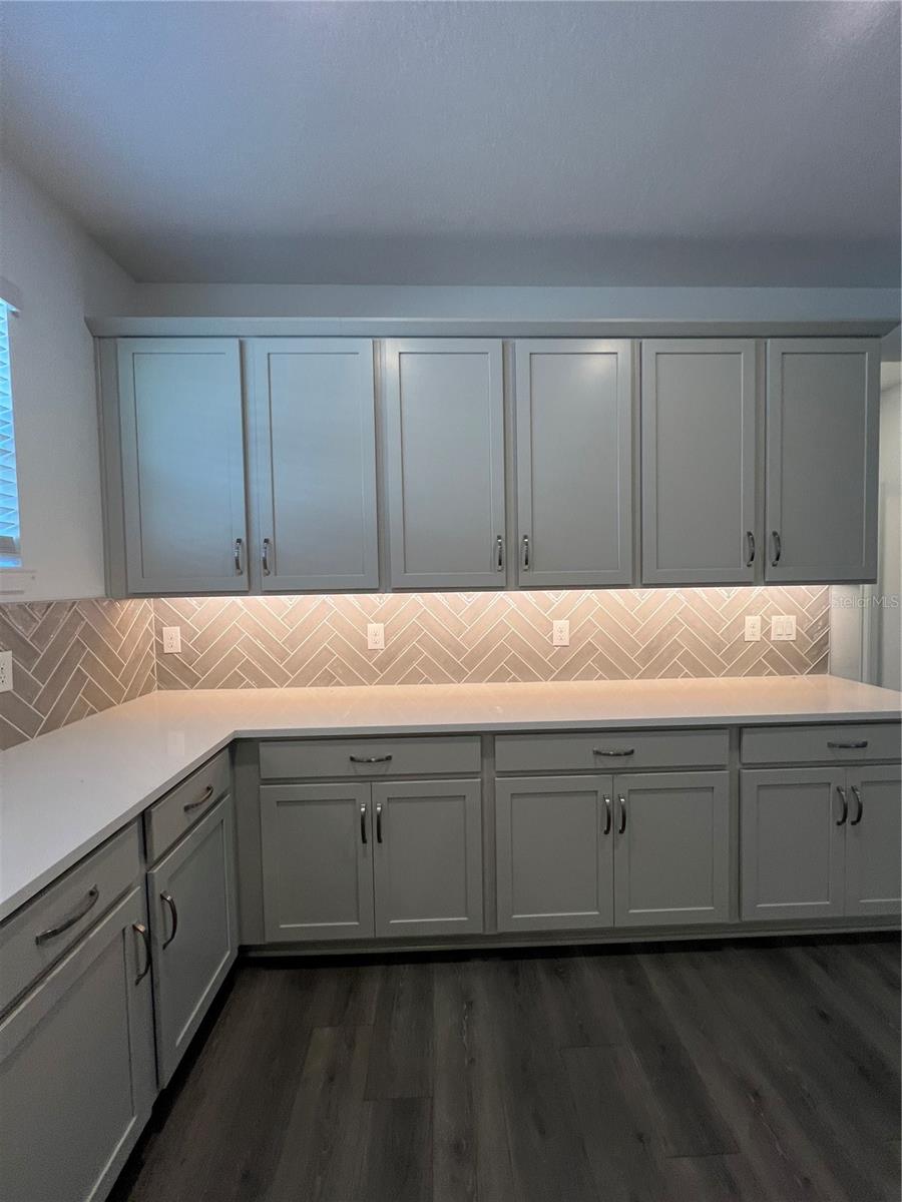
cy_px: 601
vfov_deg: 106.2
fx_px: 452
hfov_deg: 89.9
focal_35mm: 13
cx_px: 451
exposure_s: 1/120
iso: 125
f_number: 1.8
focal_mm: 1.57
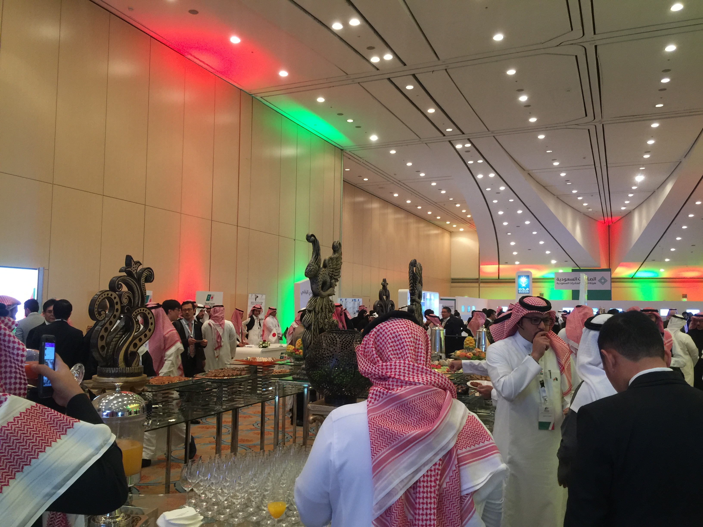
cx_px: 352
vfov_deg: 48.2
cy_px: 264
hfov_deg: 61.7
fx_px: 589
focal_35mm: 29
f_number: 2.2
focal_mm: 4.15
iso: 100
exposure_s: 1/15
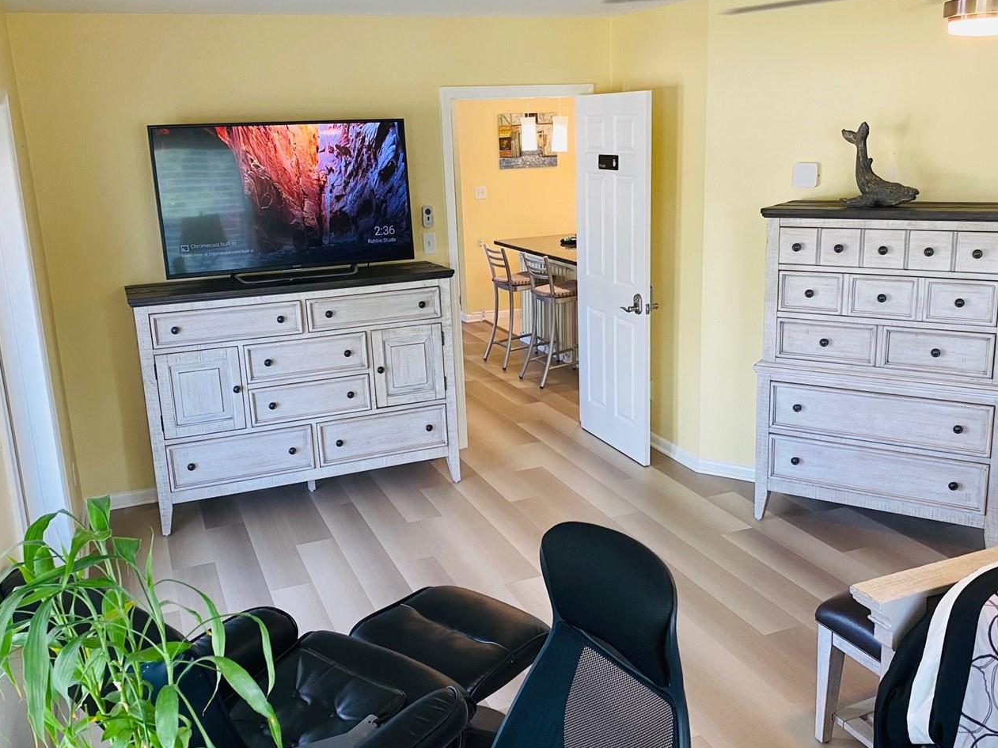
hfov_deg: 55.3
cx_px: 524
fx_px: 951
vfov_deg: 42.9
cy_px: 376
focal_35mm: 33
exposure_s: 1/60
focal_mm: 4.25
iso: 80
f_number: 1.8
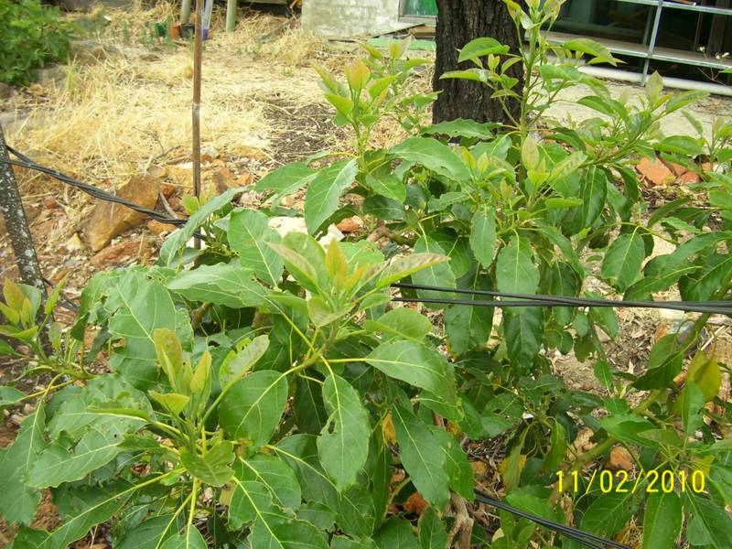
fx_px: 719
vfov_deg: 41.8
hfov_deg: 54.0
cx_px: 366
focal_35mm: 34
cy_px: 274
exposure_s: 1/250
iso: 80
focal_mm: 5.6
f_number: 2.7
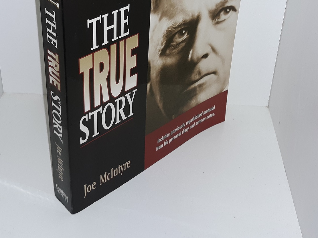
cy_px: 24
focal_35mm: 52
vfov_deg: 27.1
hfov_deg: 36.8
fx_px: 478
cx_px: 141
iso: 40
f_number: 1.7
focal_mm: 3.7
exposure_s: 1/120
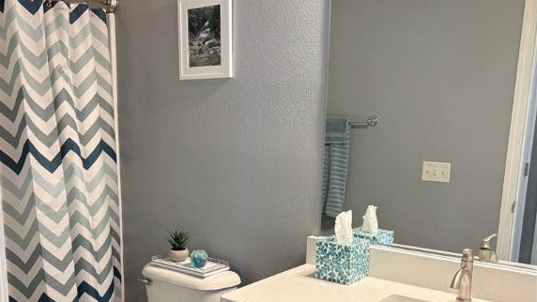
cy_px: 224
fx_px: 541
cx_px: 268
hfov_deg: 52.8
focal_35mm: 38
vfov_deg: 30.7
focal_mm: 5.96
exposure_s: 1/60
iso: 125
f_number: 1.6
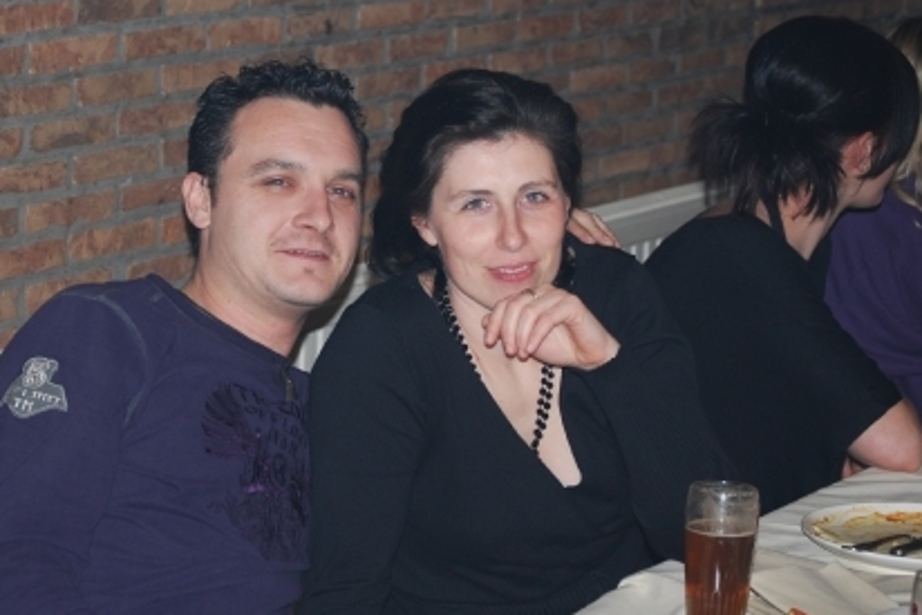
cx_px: 327
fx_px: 3356
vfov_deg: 10.5
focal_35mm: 131
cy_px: 321
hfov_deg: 15.6
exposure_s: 1/60
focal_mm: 60
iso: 220
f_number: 4.2
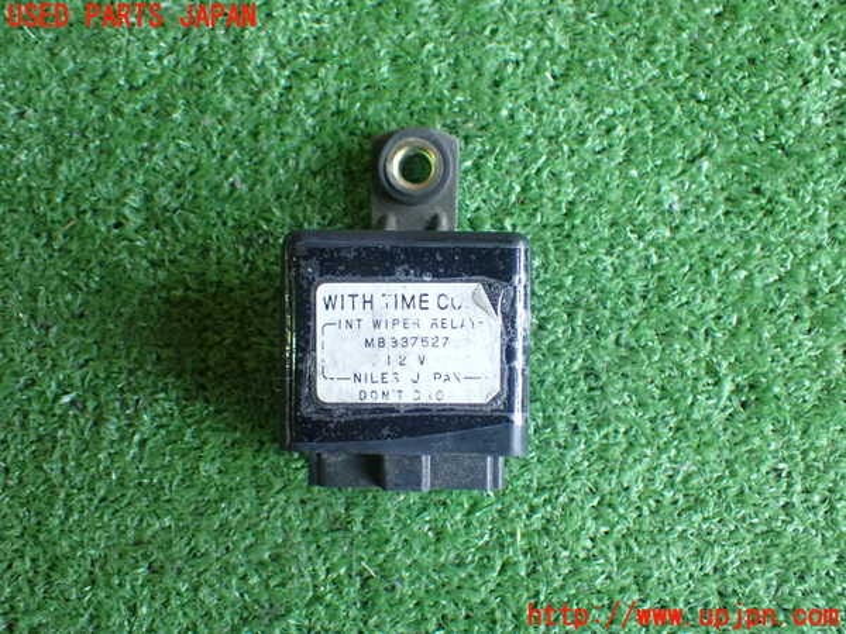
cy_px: 317
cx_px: 423
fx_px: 1002
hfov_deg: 45.8
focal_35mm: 41
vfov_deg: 35.1
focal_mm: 7.31
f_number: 2.8
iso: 800
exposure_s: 1/60
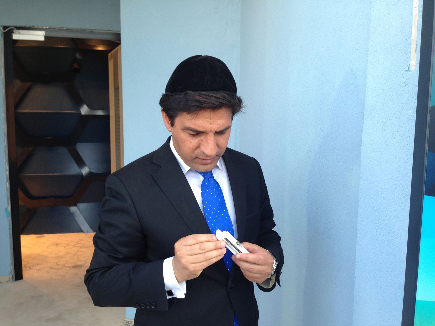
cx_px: 218
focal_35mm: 33
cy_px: 163
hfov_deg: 55.4
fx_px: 415
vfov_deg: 42.9
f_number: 2.4
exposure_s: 1/120
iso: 64
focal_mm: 4.13
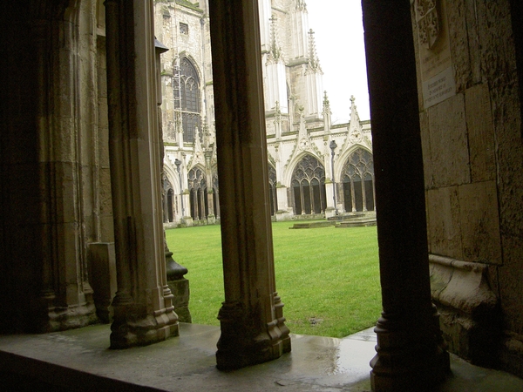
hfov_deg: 47.9
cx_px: 262
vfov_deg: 36.8
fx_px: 589
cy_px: 196
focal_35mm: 39
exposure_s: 1/60
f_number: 2.8
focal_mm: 8
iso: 200
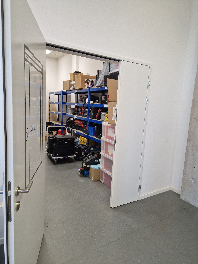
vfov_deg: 73.9
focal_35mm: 23
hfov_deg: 58.9
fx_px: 175
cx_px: 99
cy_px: 132
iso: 50
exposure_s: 1/180
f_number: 1.8
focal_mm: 5.4
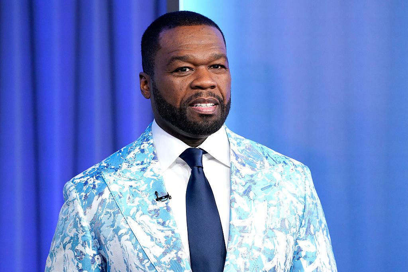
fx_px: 2766
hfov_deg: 8.4
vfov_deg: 5.6
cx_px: 204
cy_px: 136
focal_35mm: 244
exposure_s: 1/160
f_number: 7.1
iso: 2500
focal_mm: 244
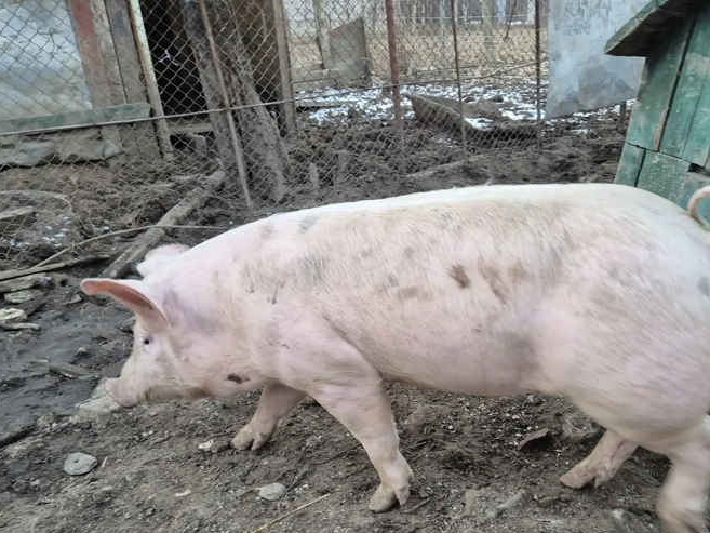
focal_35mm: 35
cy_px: 354
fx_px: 718
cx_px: 413
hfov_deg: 52.4
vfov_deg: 40.2
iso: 320
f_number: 1.8
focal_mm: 5.4
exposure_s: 1/100
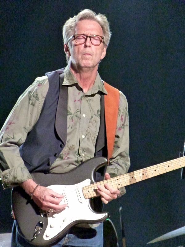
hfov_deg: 3.5
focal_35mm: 424
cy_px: 124
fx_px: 3021
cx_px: 92
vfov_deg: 4.7
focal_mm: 76.4
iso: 2500
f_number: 4.3
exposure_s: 1/160
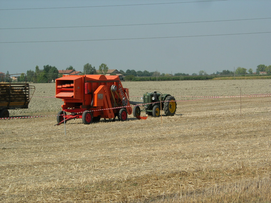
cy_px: 102
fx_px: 885
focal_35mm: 113
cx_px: 136
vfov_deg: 13.1
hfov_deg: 17.4
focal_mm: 23.4
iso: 64
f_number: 8.2
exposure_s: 1/270
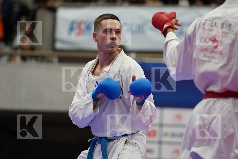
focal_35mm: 259
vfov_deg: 5.3
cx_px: 119
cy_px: 80
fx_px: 1712
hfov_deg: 8.0
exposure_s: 1/1000
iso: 3200
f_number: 2.8
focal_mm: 173
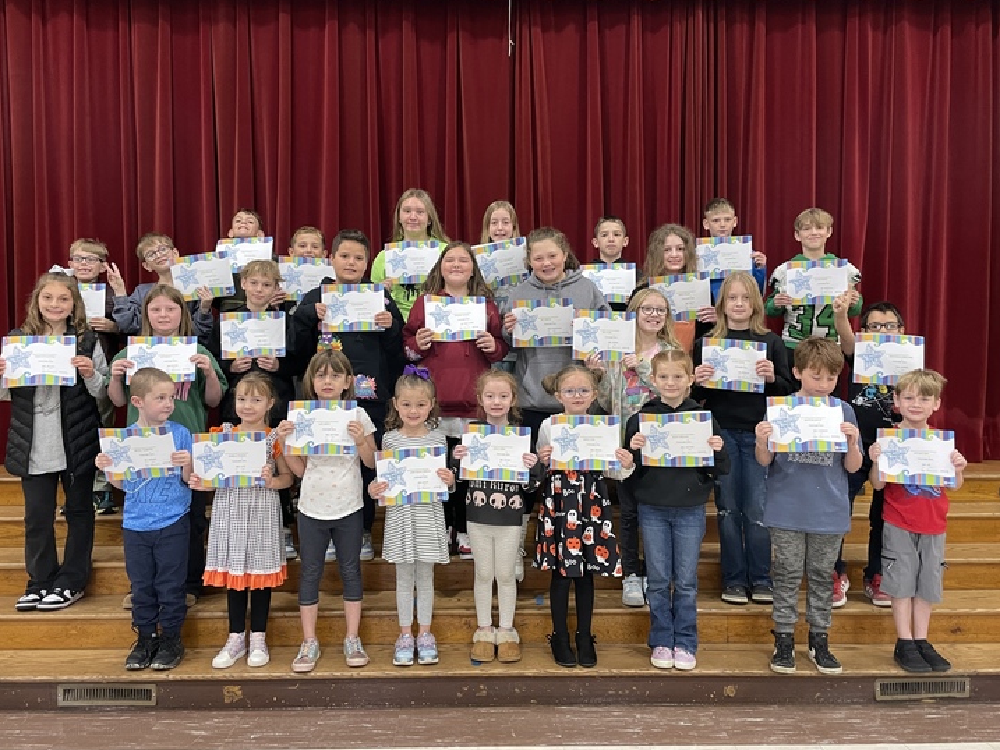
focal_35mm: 29
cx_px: 488
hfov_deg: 61.6
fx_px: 838
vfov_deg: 48.2
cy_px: 365
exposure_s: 1/60
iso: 250
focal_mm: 4.2
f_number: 1.6
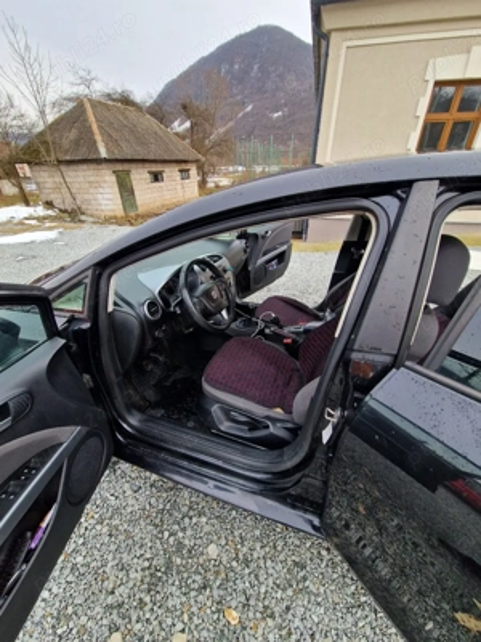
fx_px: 241
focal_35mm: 13
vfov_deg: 106.2
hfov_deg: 89.9
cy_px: 321
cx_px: 240
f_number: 2.2
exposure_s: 1/417
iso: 50
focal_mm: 2.2
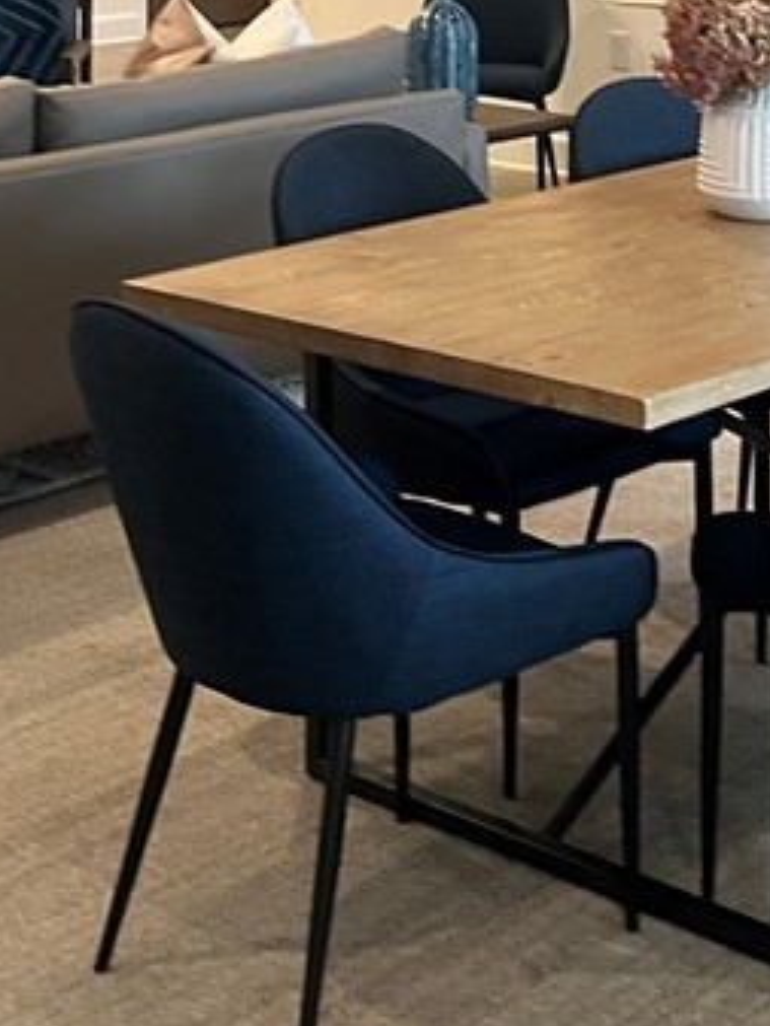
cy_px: -107
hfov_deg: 18.2
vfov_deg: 23.2
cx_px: 752
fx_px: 2342
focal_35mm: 79
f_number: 1.6
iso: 125
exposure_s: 1/60
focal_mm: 5.1
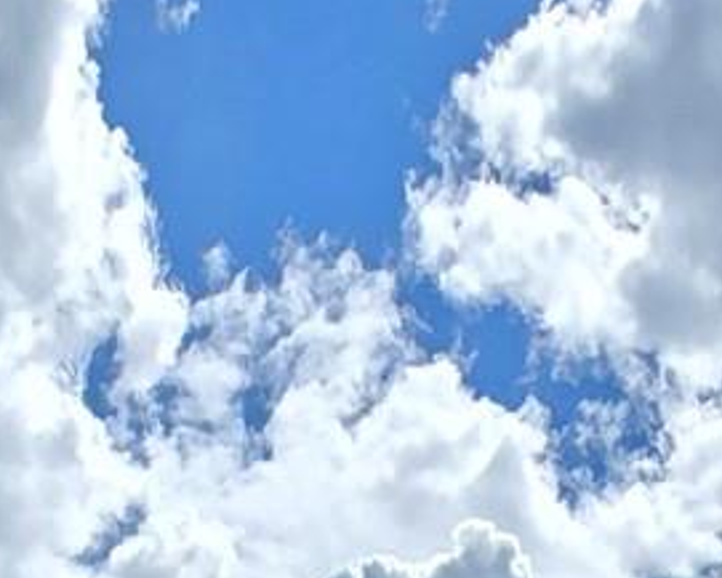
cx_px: 352
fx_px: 2052
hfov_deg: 20.0
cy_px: 1739
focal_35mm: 96
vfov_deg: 10.8
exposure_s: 1/1973
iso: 25
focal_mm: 1.7
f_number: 2.2
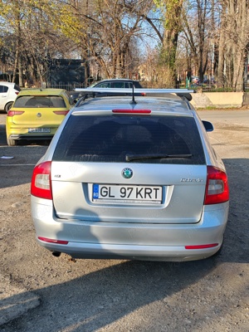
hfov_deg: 31.5
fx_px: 441
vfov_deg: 41.2
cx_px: 124
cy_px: 166
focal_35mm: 46
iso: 50
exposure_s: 1/960
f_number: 2
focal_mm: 6.83
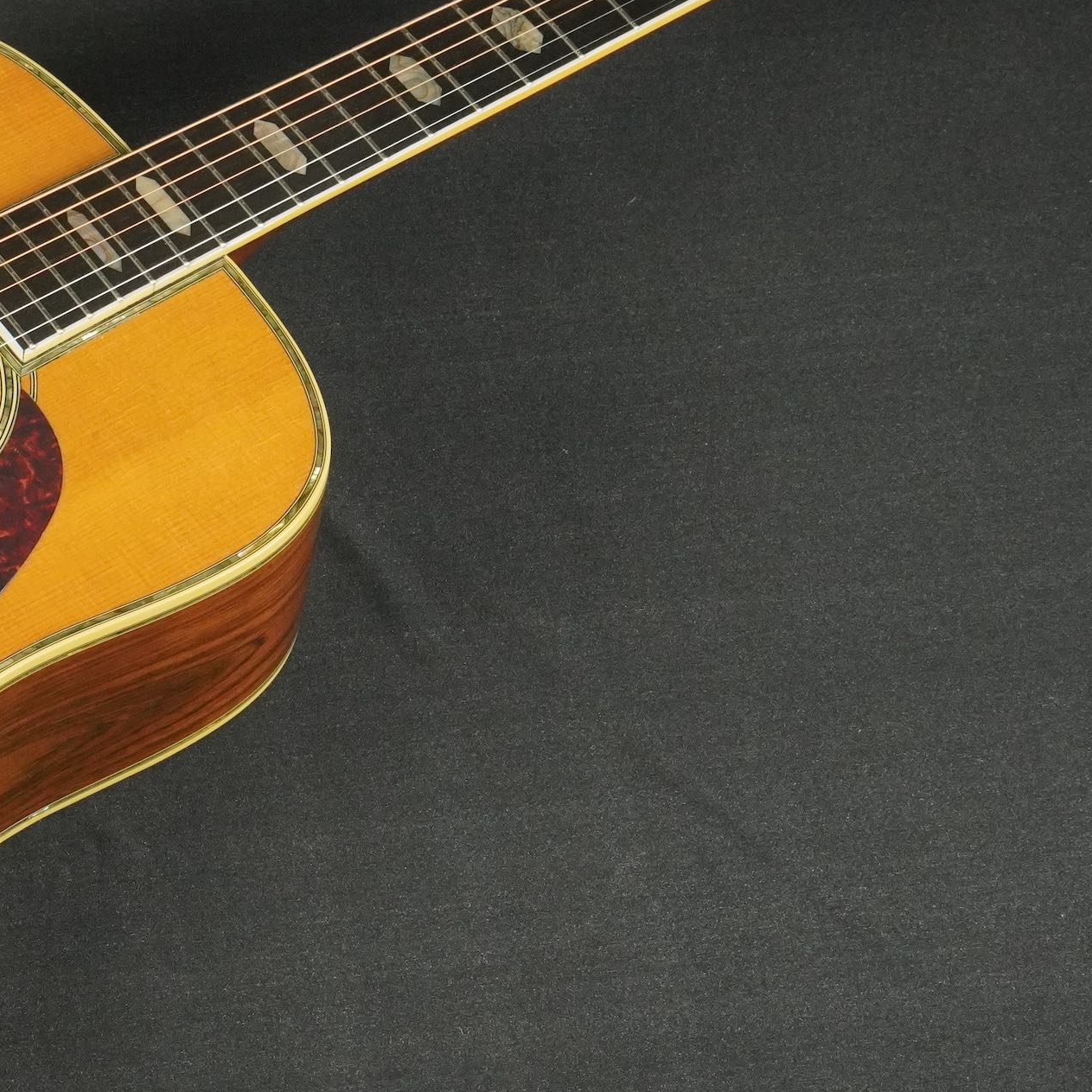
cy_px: 496
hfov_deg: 16.1
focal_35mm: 106
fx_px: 3784
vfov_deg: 16.4
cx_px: 36
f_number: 11
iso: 2500
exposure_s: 1/60
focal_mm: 35
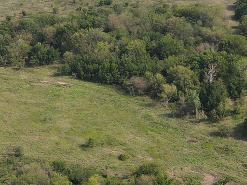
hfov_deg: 21.6
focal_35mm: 90
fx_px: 642
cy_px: 154
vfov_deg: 16.3
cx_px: 176
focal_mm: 4.5
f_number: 2.8
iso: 100
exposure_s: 1/320
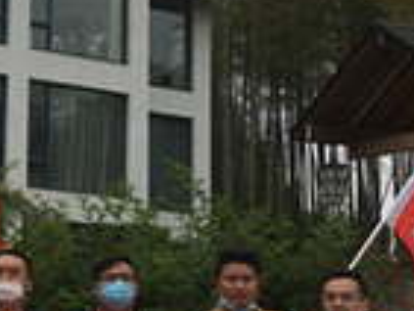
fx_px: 1472
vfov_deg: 12.1
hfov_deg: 14.7
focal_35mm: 123
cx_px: -235
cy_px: 100
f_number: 2.2
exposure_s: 1/777
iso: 25
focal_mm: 4.15
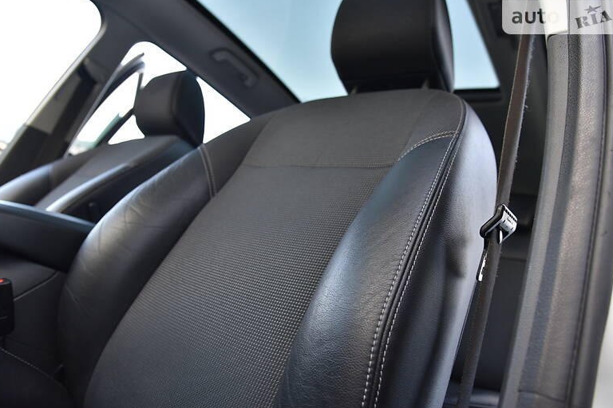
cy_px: 203
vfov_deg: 51.3
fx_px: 426
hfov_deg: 71.5
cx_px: 310
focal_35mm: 25
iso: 400
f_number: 5
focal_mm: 24
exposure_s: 1/100
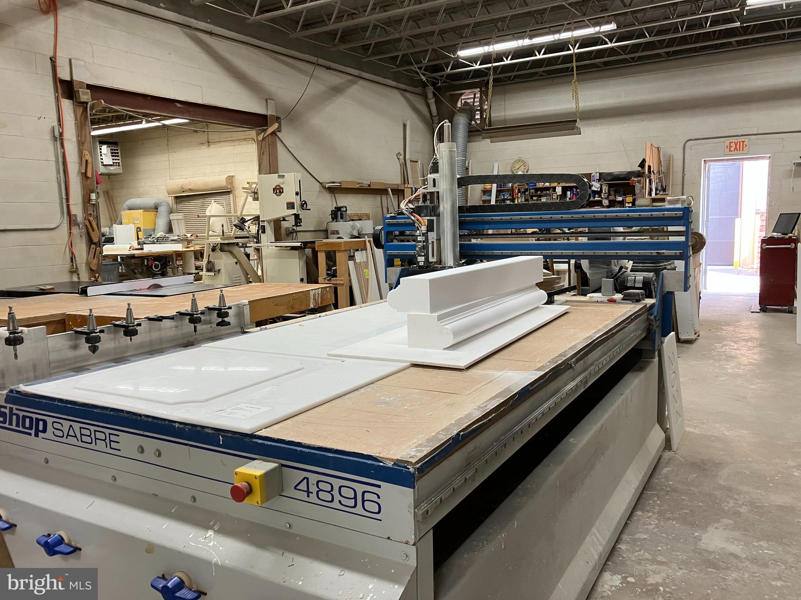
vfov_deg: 49.7
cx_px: 400
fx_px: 648
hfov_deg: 63.4
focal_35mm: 28
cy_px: 300
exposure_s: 1/60
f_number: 1.8
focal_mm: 3.99
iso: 80
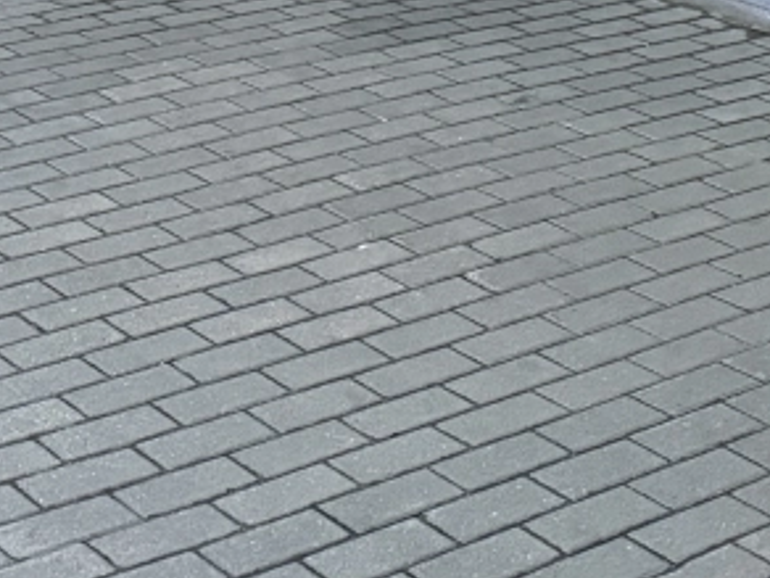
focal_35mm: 103
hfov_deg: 19.0
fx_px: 2291
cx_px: 269
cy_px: -635
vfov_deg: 12.4
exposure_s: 1/59
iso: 800
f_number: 1.78
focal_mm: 6.76
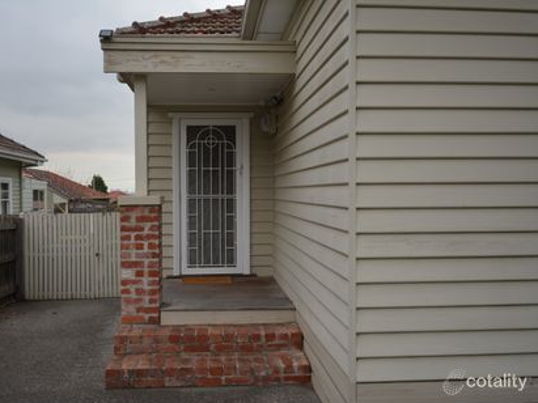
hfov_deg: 55.3
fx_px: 513
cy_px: 203
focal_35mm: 33
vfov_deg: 42.9
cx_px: 241
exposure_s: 1/160
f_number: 6.3
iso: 200
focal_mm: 20
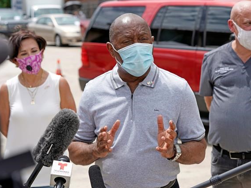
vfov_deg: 19.1
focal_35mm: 77
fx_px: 558
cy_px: 93
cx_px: 142
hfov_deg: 25.3
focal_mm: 70
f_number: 5
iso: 100
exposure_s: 1/640
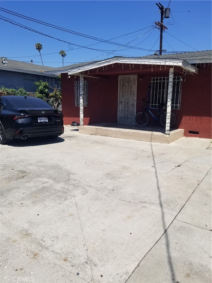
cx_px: 106
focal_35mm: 26
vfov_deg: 67.3
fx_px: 212
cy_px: 142
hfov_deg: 53.1
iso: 50
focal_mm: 4.3
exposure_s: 1/3488
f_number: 1.7
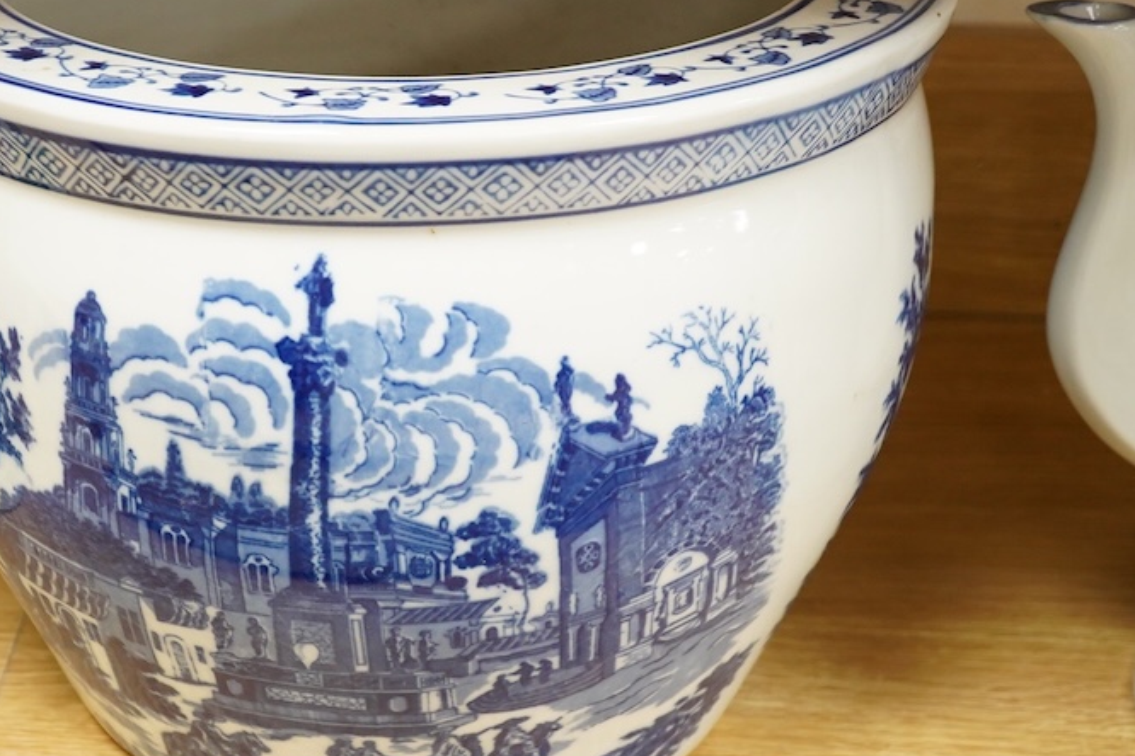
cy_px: 409
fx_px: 2396
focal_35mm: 76
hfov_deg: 26.4
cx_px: 321
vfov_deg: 17.9
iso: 2000
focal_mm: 30
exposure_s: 1/125
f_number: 6.3
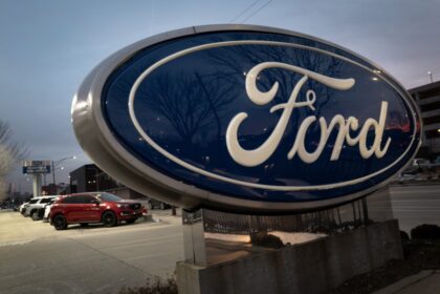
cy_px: 147
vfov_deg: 46.4
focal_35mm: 28
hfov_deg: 65.5
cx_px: 220
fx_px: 342
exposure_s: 1/125
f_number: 5
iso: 3200
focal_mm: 28
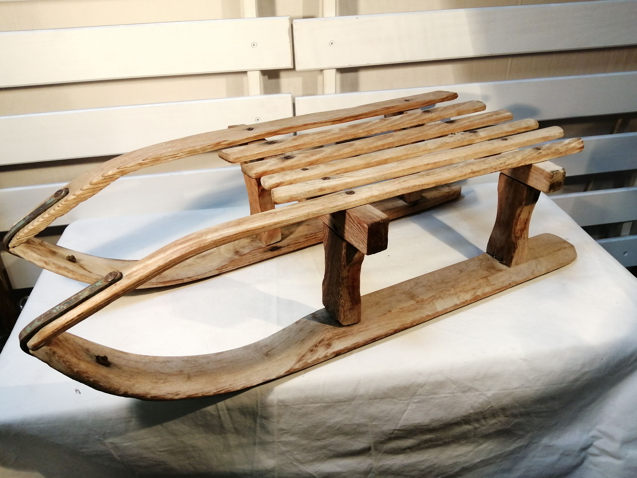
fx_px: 497
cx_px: 320
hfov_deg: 65.3
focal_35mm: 27
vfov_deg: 51.3
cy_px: 243
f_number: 1.8
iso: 125
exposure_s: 1/33.3
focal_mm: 3.46
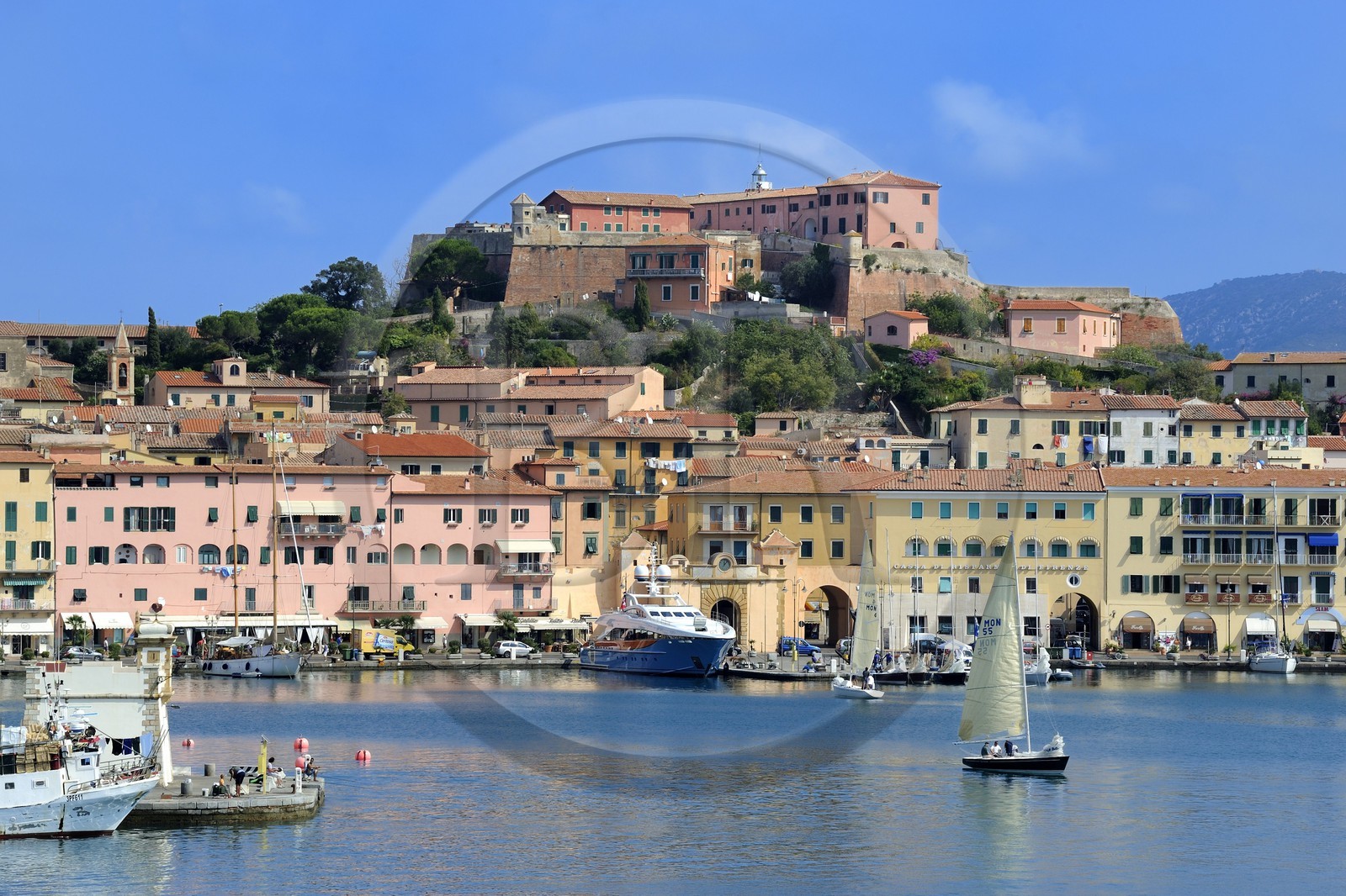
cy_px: 448
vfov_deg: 9.1
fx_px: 5607
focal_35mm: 150
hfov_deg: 13.7
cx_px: 673
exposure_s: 1/250
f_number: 13
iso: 200
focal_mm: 150
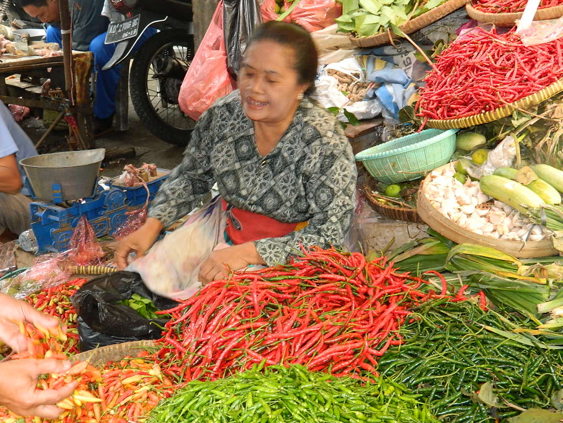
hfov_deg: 33.8
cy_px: 212
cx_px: 282
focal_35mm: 57
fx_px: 927
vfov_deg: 25.7
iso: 200
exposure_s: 1/50
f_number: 3.8
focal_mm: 10.2
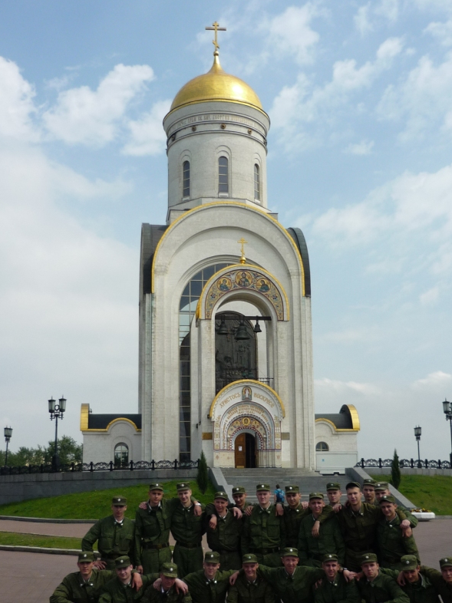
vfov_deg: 43.7
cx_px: 236
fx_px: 749
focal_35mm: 43
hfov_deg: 33.6
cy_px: 351
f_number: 8
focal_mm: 5.5
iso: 100
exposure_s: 1/320
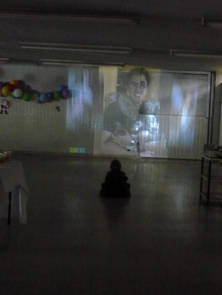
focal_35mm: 57
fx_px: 487
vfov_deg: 33.8
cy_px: 139
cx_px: 125
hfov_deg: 25.7
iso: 800
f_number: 3.4
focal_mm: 8.3
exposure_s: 1/4
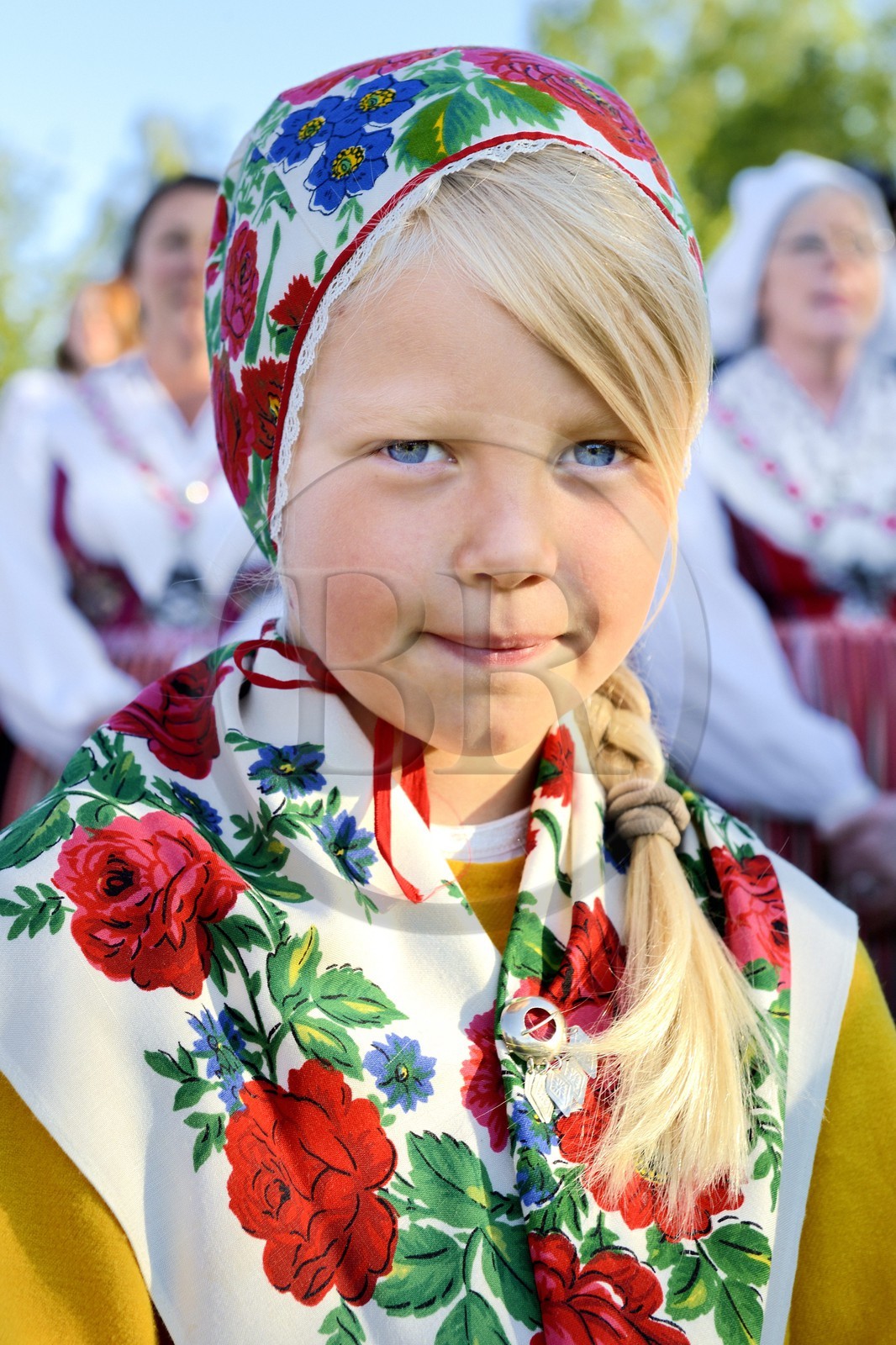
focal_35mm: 70
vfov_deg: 28.8
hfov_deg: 19.4
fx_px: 2614
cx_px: 448
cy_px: 672
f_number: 8
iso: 200
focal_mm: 70
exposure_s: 1/160
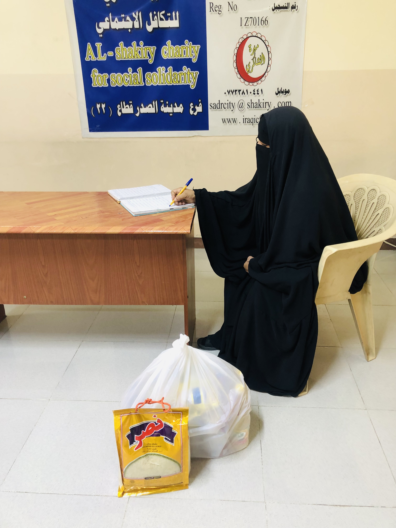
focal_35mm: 28
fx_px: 427
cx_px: 198
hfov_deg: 49.7
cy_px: 264
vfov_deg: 63.4
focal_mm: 3.99
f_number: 1.8
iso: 40
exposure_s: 1/17
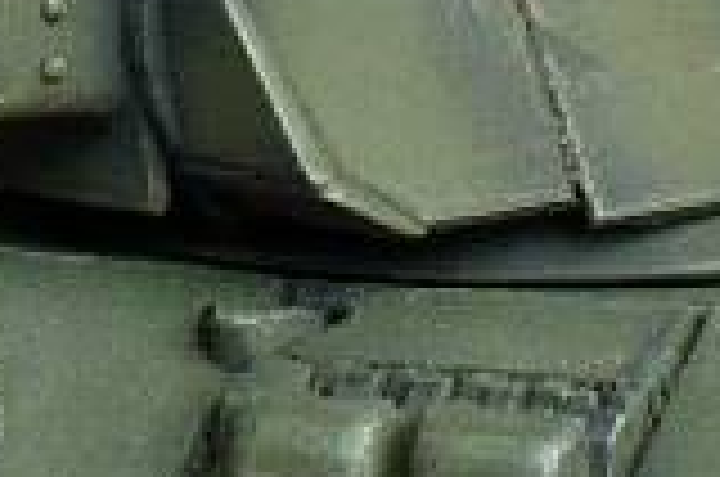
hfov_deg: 8.3
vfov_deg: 5.5
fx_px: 4930
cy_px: 288
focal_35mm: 247
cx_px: 112
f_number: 2.8
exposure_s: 1/50
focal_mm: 6.1
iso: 100
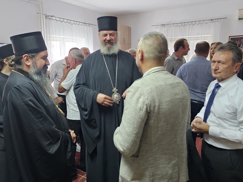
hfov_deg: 63.3
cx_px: 110
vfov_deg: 49.6
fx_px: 197
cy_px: 79
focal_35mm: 28
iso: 800
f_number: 1.7
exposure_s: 1/100
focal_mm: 6.3
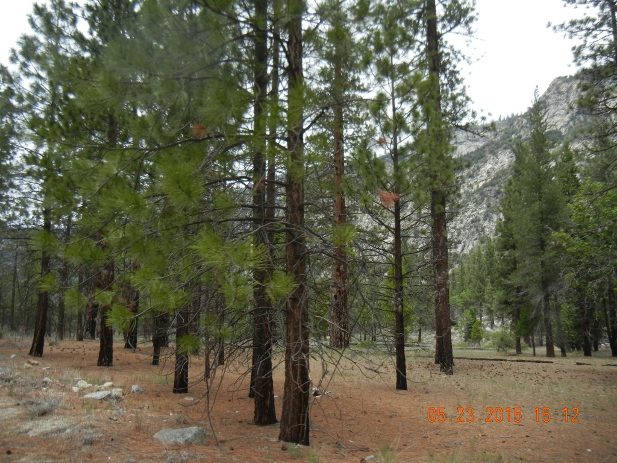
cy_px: 232
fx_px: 535
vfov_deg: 46.8
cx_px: 308
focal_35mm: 30
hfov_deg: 60.0
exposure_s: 1/800
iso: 160
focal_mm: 5.4
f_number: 3.5
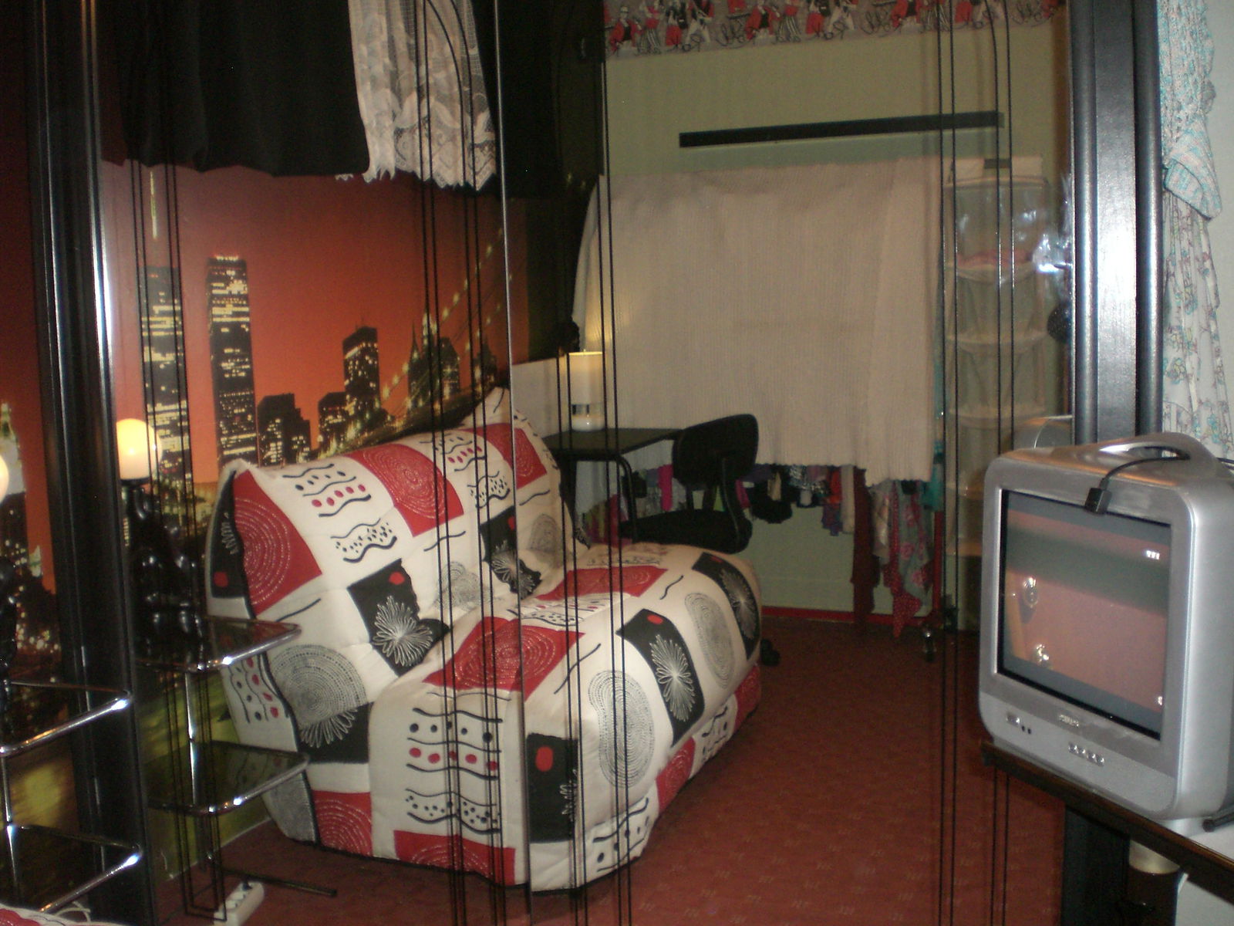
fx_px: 1355
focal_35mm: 38
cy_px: 463
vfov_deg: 37.7
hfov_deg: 49.0
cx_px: 617
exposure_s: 1/60
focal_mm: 6.3
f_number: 3.1
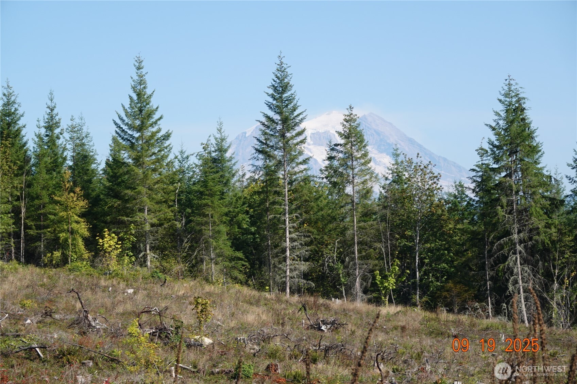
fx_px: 2035
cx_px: 288
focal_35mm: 127
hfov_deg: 16.1
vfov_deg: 10.8
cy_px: 192
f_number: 4
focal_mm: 46.41
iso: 100
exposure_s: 1/640
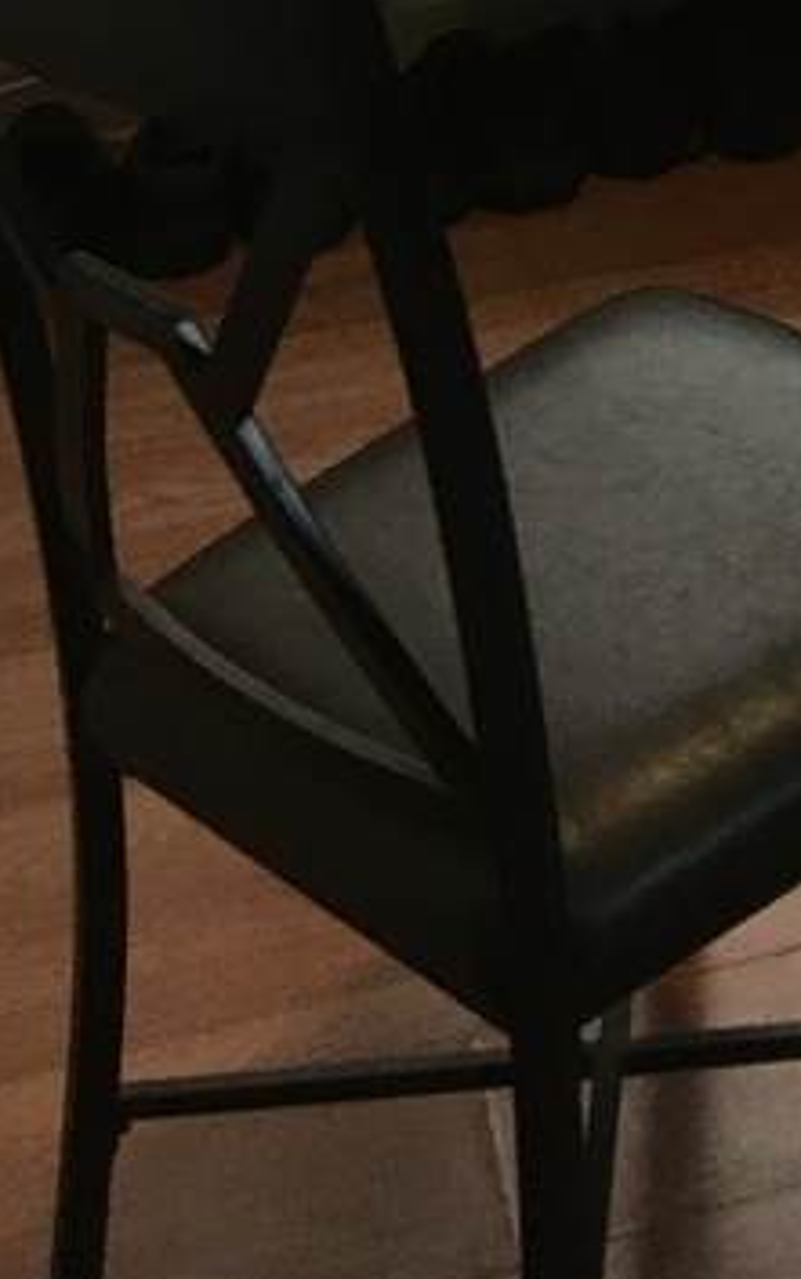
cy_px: -594
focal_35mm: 94
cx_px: 1316
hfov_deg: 12.9
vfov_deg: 19.5
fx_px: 3279
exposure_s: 1/30
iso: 40
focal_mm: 4.15
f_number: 2.2
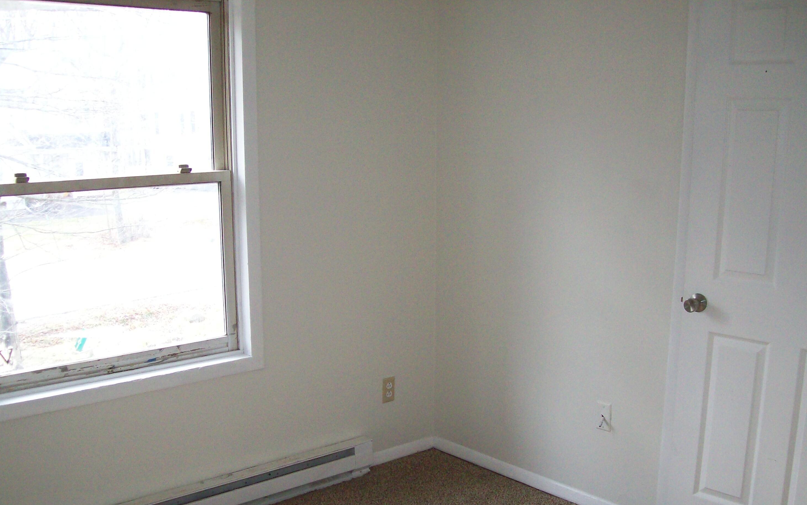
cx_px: 404
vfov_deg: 32.7
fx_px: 858
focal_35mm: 39
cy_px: 309
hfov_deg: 50.4
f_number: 2.7
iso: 200
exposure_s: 1/74.9
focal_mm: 6
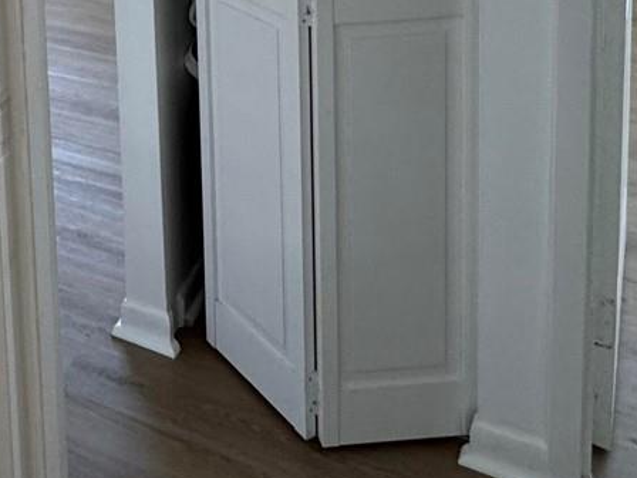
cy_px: -219
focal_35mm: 50
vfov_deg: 23.7
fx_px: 920
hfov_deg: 34.5
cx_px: -10
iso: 200
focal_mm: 2.22
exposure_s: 1/120
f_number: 2.2
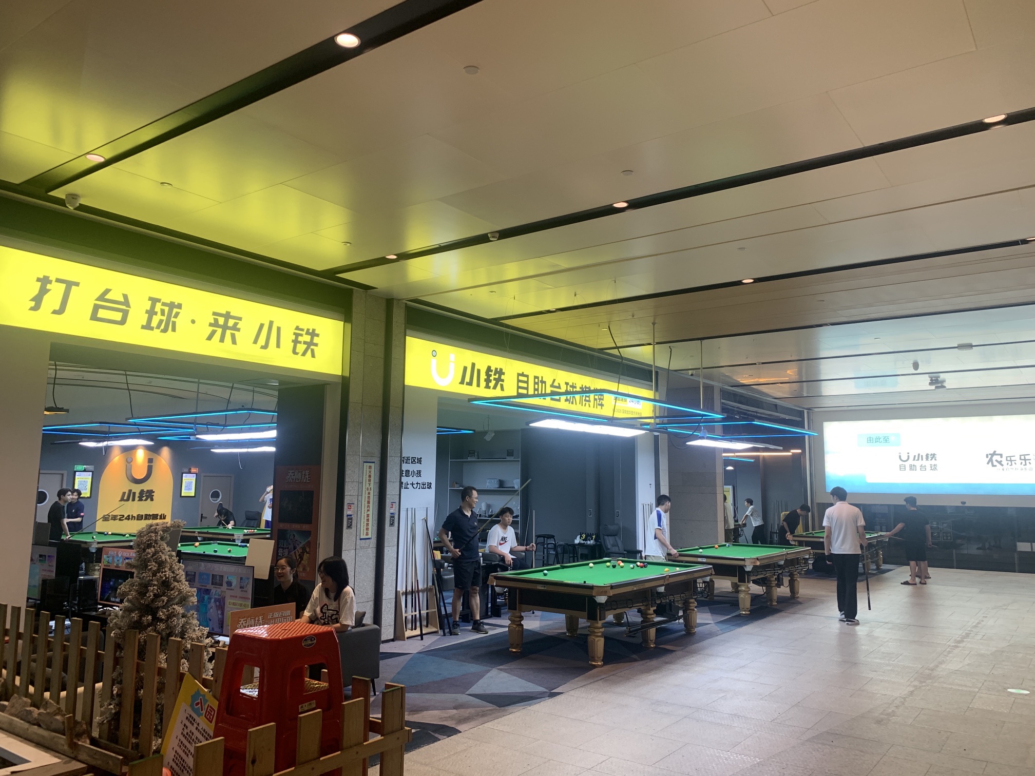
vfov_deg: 53.1
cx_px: 518
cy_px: 388
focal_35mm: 26
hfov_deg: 67.3
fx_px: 777
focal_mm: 4.25
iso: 64
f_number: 1.8
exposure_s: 1/100
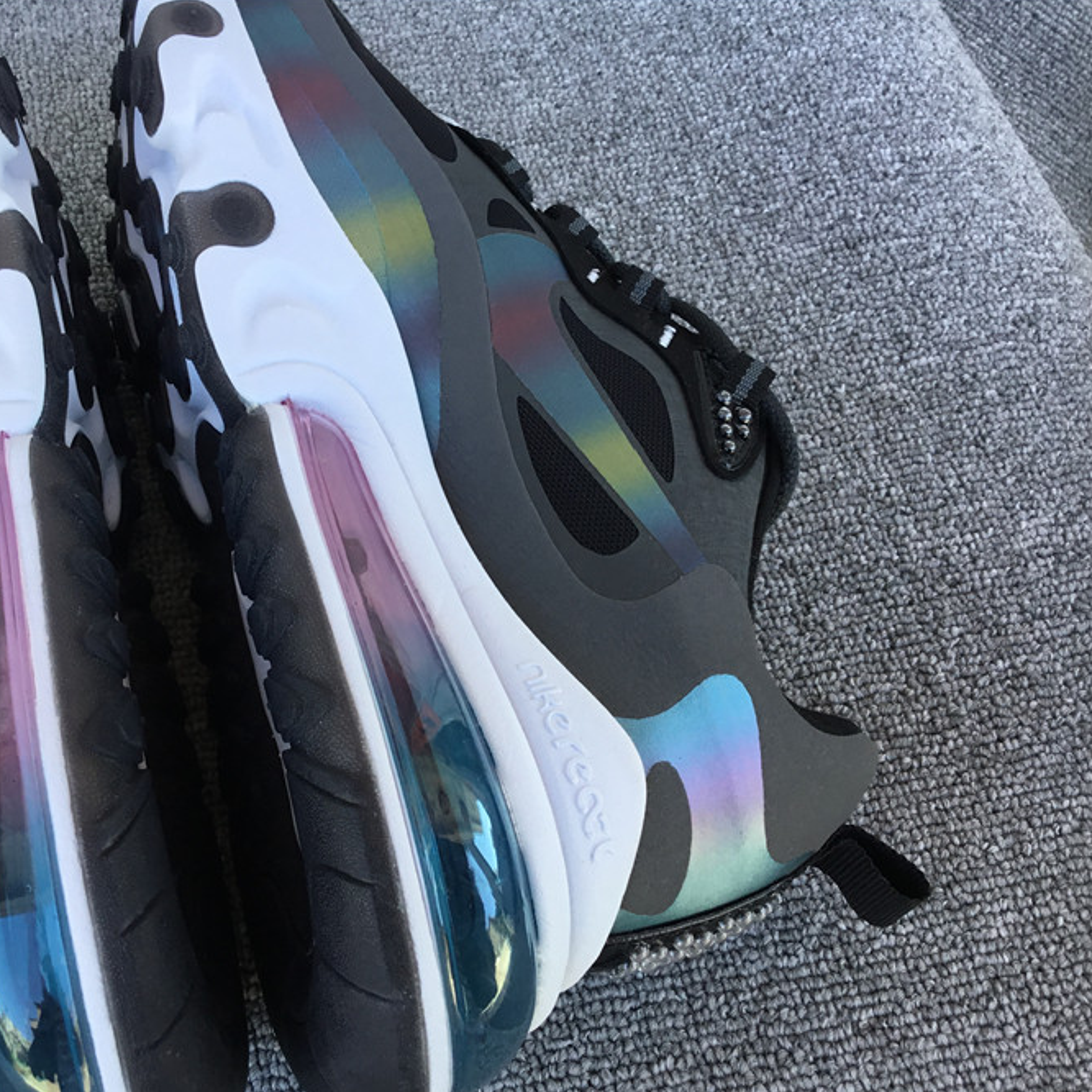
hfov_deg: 44.6
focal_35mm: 37
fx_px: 1321
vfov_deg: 44.9
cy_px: 548
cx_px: 415
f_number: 2.4
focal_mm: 3.3
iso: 32
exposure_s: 1/100
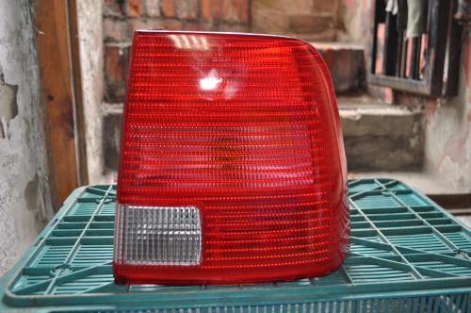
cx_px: 236
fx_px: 470
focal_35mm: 36
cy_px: 156
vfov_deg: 36.8
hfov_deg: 53.2
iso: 560
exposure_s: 1/60
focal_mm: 24
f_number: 4
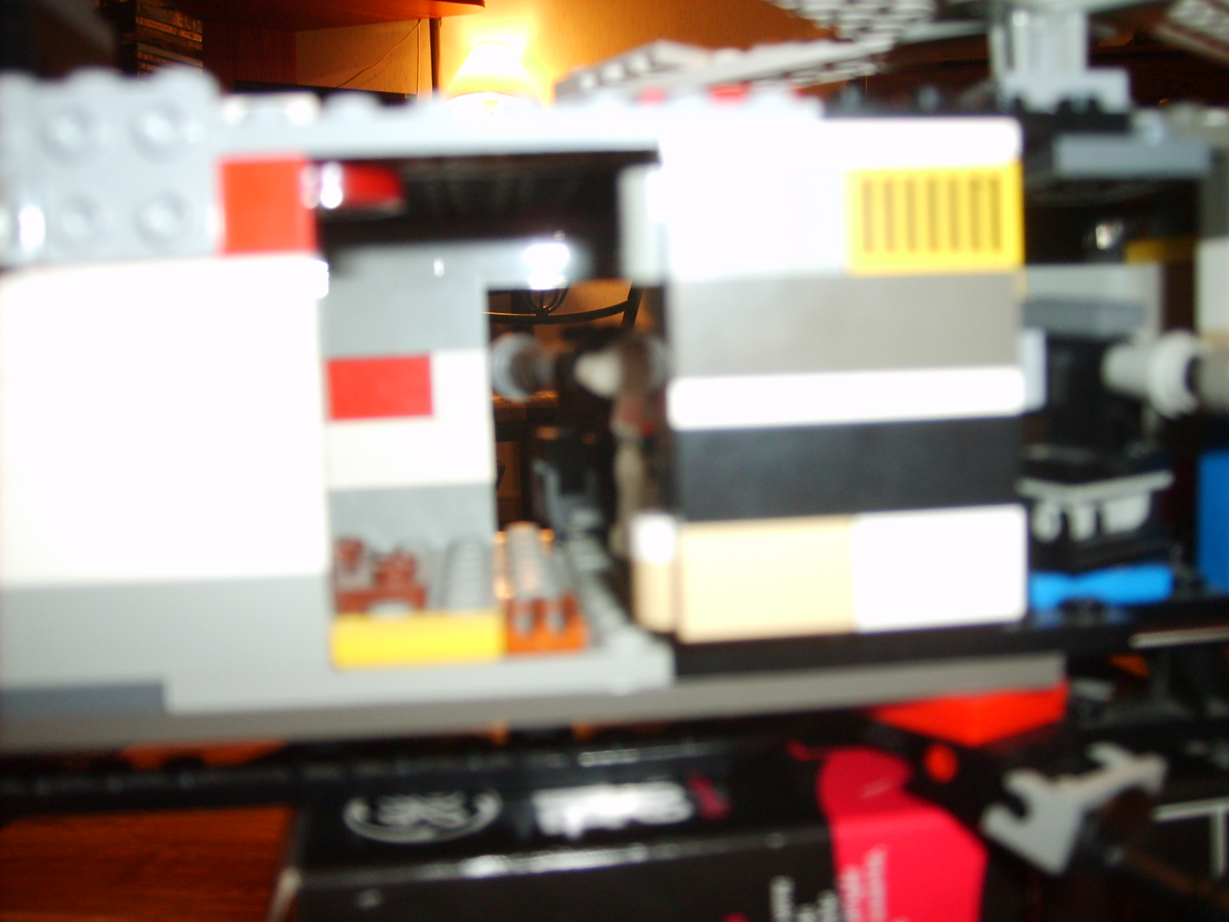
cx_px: 614
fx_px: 1243
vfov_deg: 40.7
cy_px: 461
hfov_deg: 52.6
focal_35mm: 35
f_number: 2.8
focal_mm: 5.8
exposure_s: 1/45
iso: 100
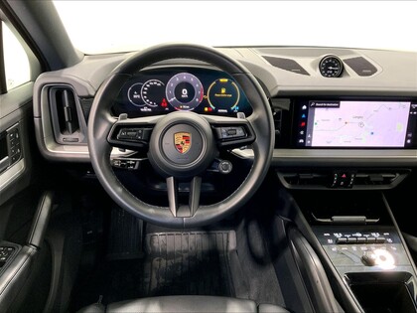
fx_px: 349
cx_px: 208
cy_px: 156
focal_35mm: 29
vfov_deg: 48.2
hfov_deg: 61.7
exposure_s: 1/50
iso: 64
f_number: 1.8
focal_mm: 3
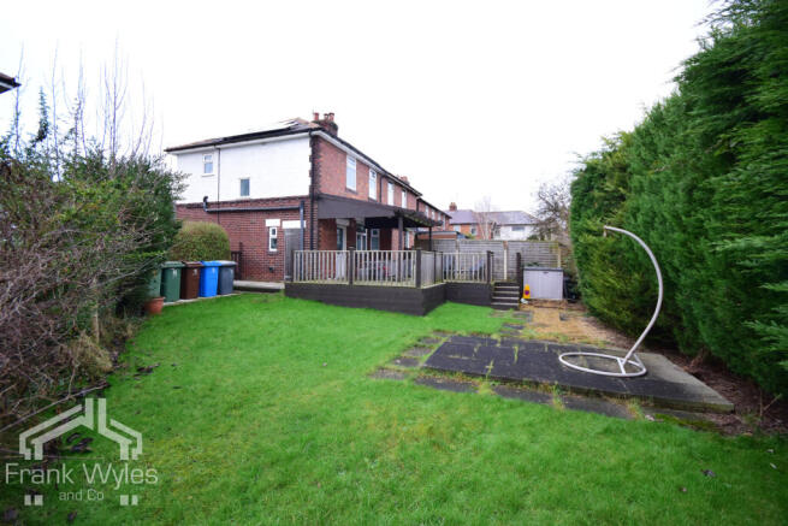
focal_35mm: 15
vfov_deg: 77.4
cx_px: 394
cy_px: 263
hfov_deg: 100.4
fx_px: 328
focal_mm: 10
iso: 1250
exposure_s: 1/400
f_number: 9
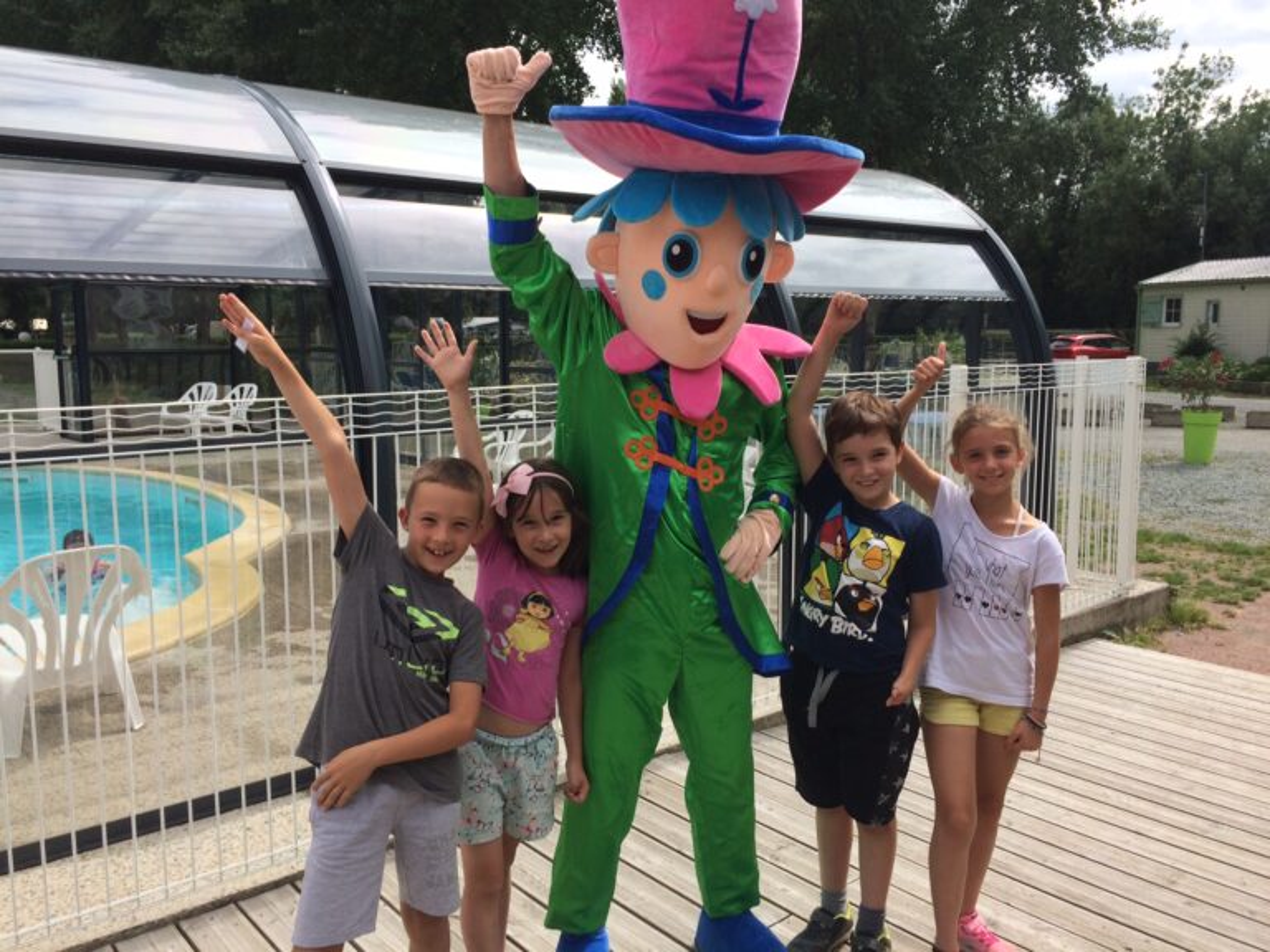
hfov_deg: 61.7
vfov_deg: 48.2
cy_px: 476
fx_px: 1064
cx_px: 635
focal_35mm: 29
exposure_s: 1/2053
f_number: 2.2
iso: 32
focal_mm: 4.15
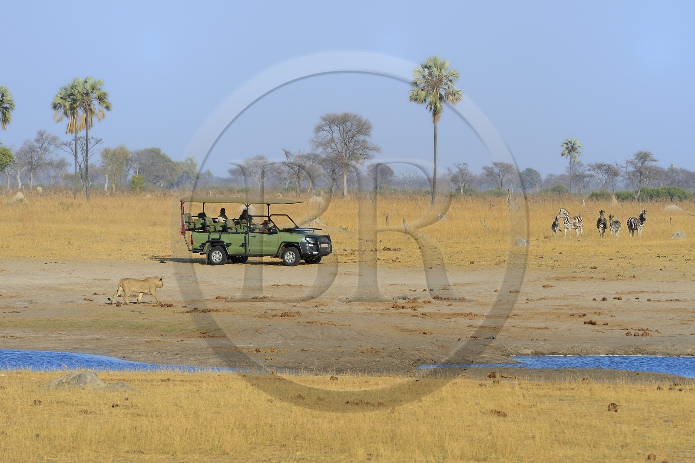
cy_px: 232
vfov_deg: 4.9
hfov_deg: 7.4
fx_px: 5404
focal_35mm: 280
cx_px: 348
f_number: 13
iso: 400
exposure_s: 1/500
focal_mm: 280
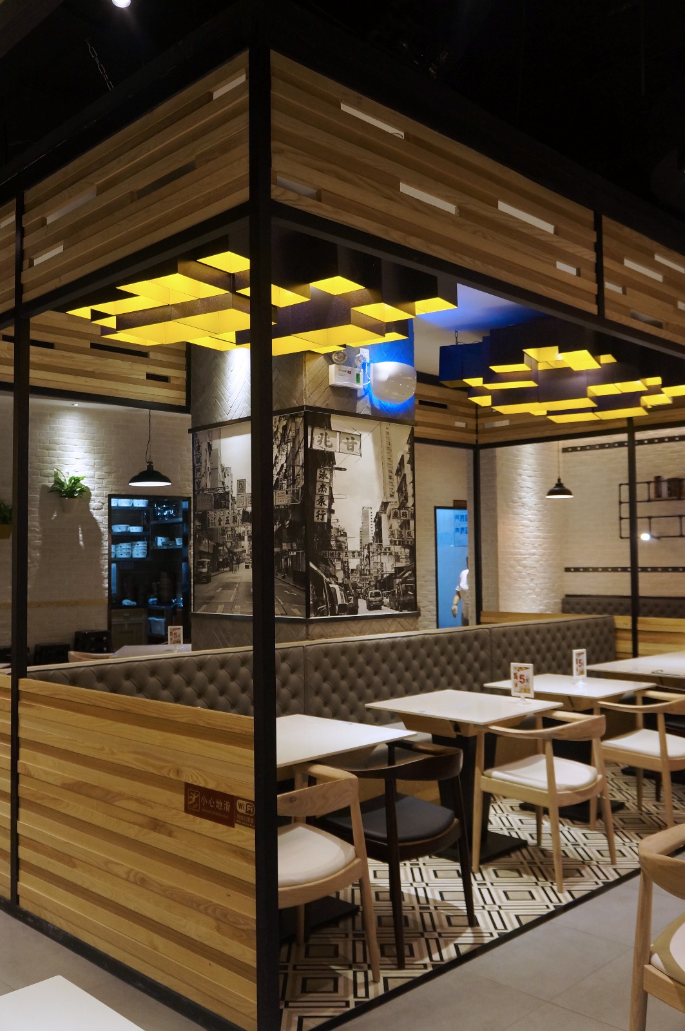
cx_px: 342
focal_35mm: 32
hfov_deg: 41.6
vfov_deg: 59.5
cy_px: 516
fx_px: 901
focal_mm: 21
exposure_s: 1/60
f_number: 4
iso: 800
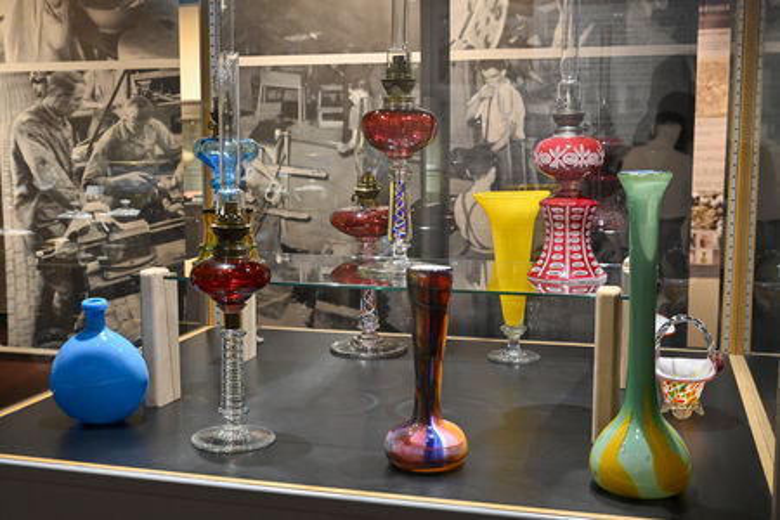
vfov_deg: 33.4
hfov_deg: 48.5
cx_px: 390
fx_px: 867
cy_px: 260
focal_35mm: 40
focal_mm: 40
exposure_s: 1/30
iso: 2000
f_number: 9
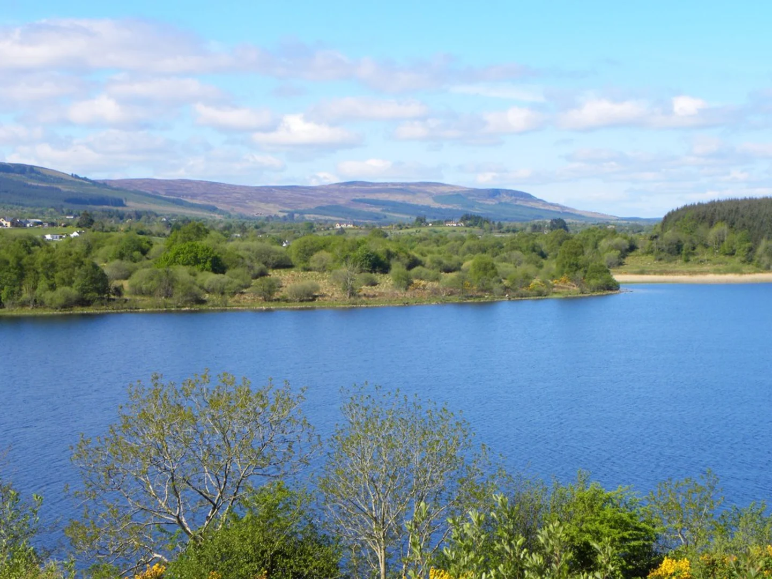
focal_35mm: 75
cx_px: 386
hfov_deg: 26.0
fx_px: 1673
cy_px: 290
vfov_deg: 19.6
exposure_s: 1/252
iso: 64
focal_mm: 13.4
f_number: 5.6
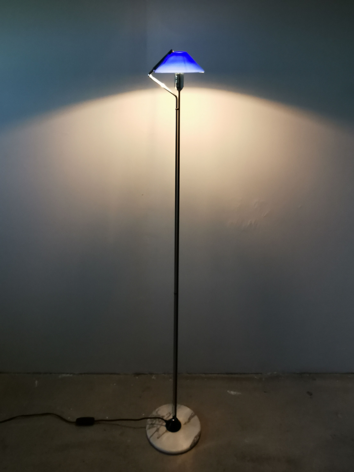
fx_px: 355
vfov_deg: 67.3
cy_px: 236
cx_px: 177
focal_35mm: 26
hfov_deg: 53.1
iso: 400
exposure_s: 1/25
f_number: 2.2
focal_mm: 2.26
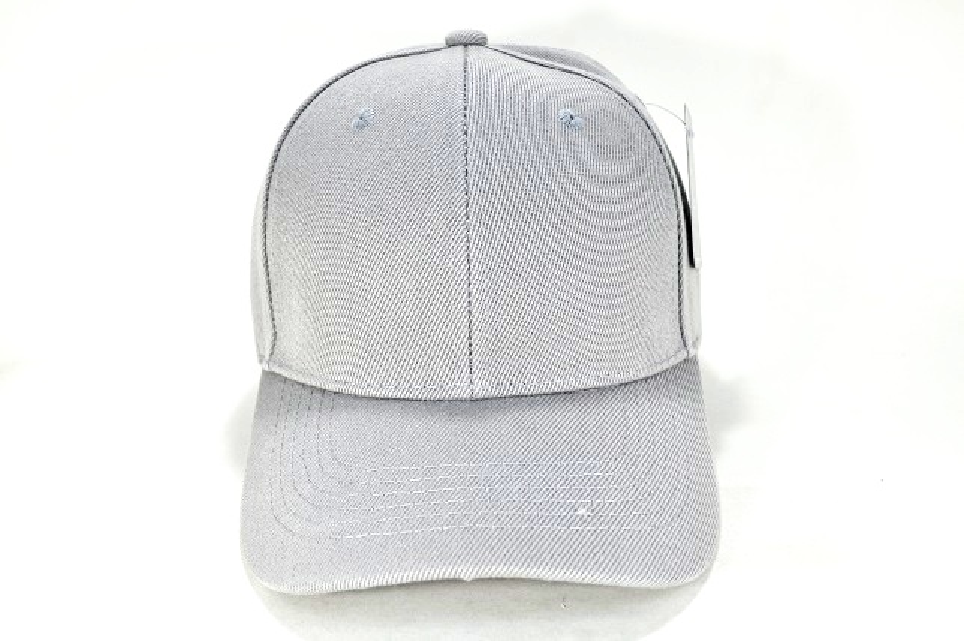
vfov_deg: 36.8
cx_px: 482
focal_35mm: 36
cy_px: 320
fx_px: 963
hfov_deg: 53.2
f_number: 7.1
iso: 200
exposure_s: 1/200
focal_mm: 24
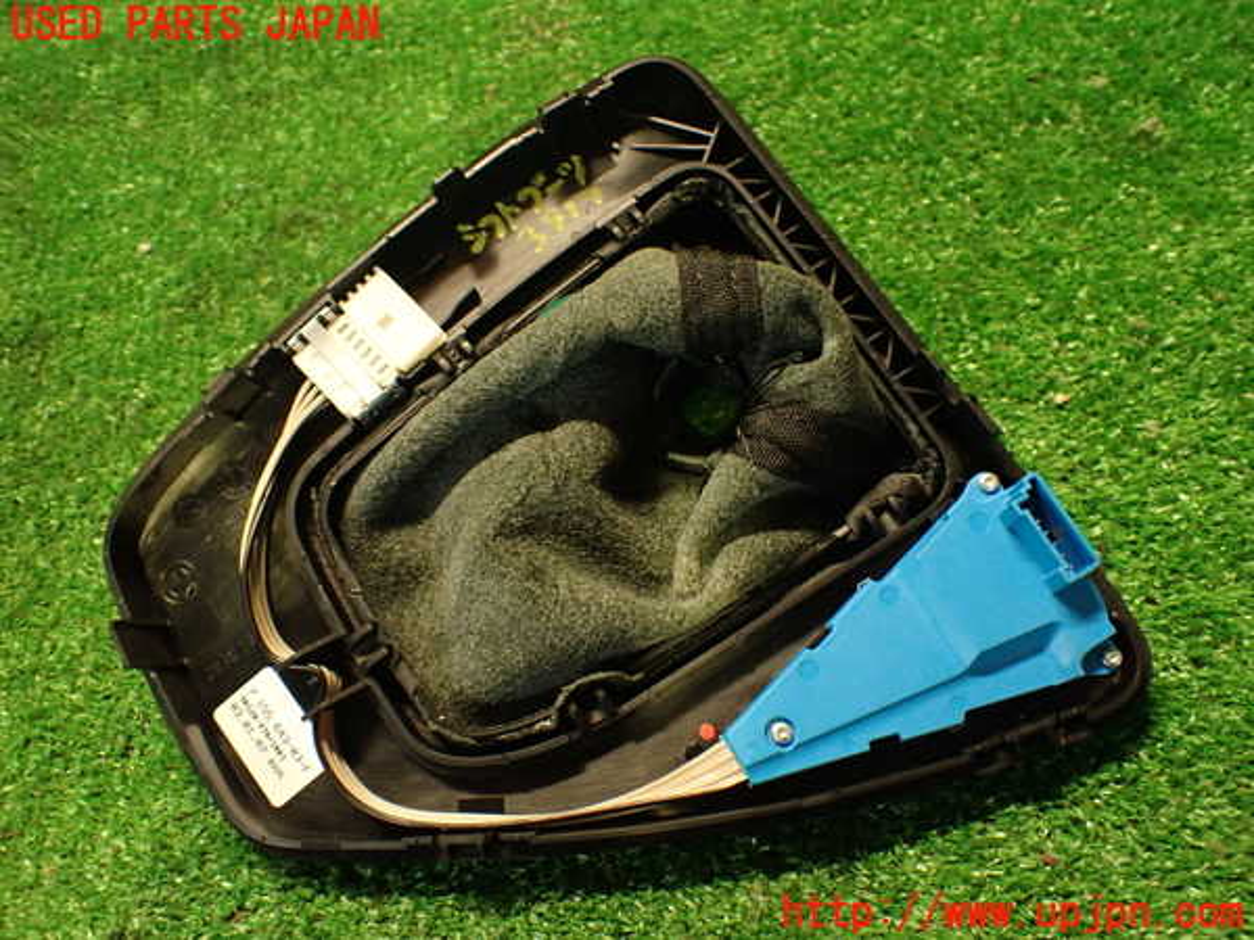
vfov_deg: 44.2
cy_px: 470
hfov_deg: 56.8
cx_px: 627
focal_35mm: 32
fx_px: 1159
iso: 640
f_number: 2.4
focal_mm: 5.79
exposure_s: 1/30
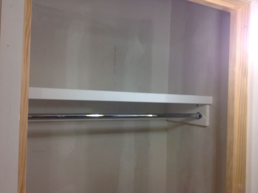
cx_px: 129
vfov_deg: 40.6
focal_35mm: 35
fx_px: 261
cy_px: 96
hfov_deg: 52.7
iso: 50
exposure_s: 1/30
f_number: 2.4
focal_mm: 4.28
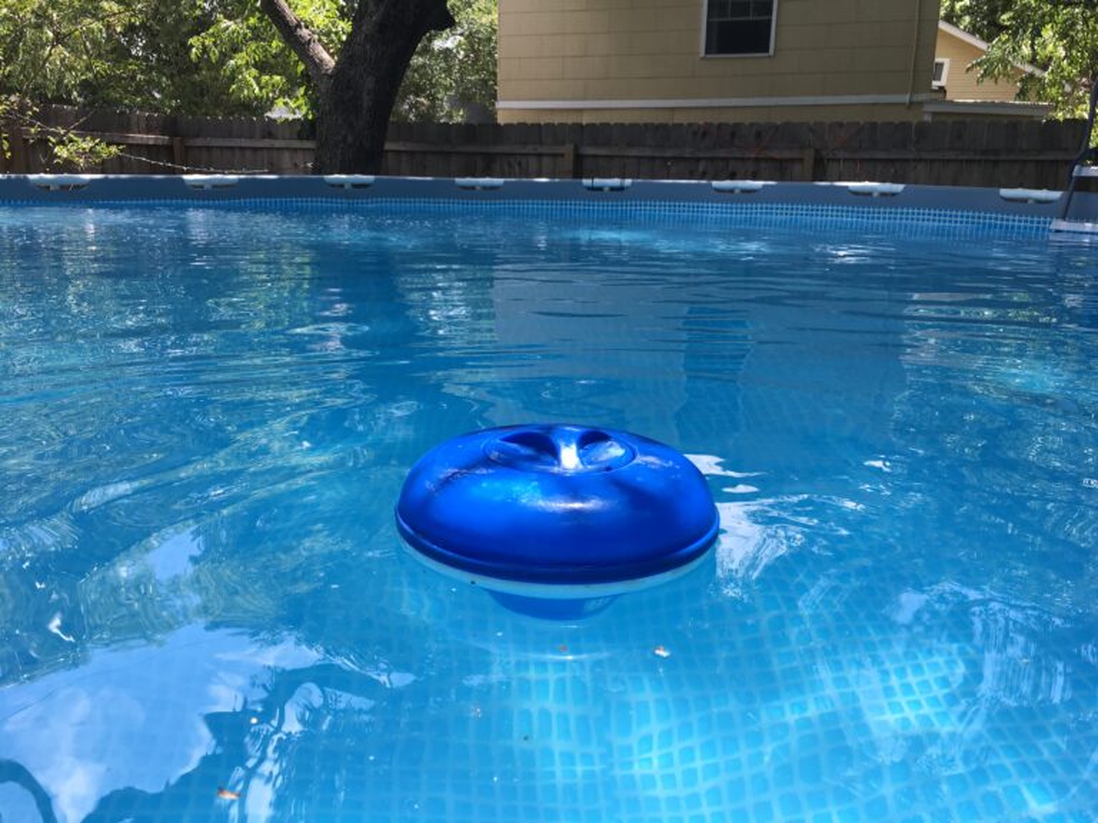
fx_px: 920
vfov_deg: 48.2
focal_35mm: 29
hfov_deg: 61.7
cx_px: 549
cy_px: 412
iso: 25
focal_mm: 4.15
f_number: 2.2
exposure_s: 1/478
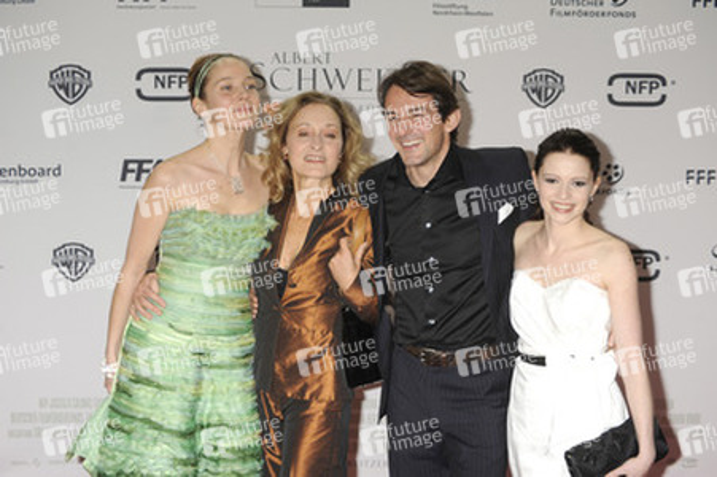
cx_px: 358
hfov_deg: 28.9
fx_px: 1393
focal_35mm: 70
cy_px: 238
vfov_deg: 19.4
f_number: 5
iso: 500
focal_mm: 70
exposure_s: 1/160
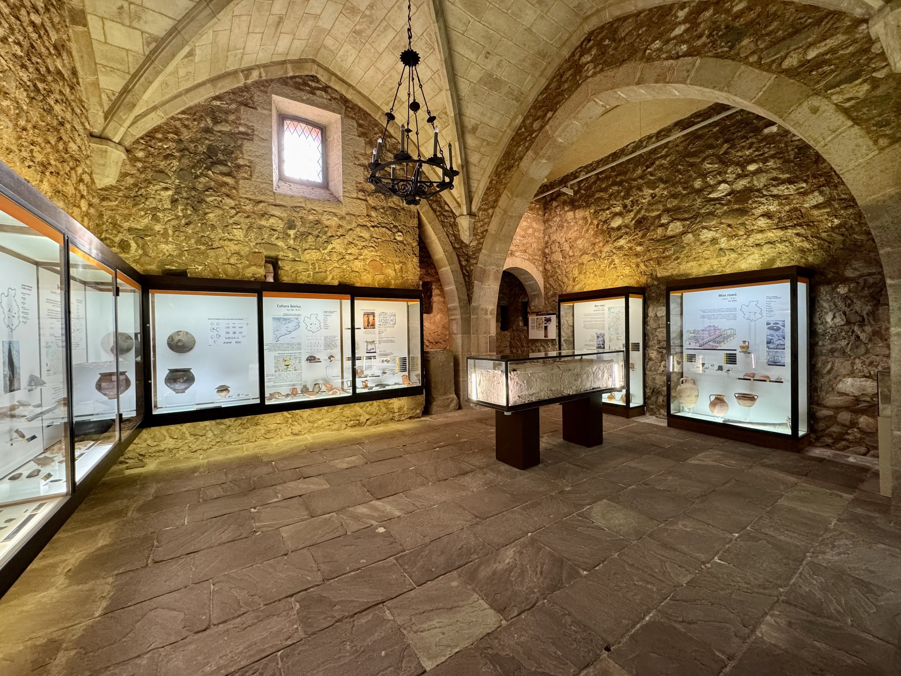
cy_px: 338
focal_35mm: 14
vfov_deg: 85.7
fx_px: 364
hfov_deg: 102.1
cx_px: 450
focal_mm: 2.22
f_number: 2.2
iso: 250
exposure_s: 1/50
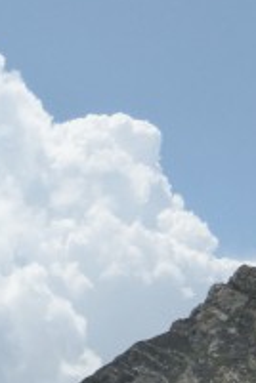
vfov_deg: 18.6
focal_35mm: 94
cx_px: -134
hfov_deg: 13.6
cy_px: 607
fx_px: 1003
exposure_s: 1/500
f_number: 9
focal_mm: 4.5
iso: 200
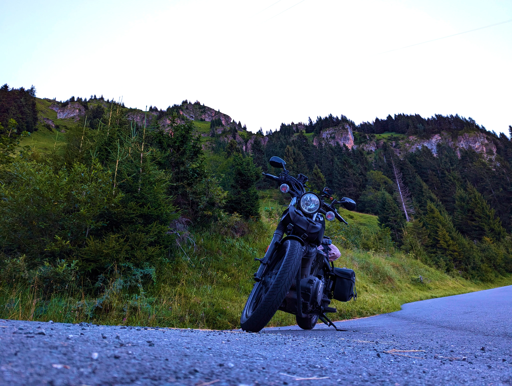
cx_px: 256
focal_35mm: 24
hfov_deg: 71.5
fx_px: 355
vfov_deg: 56.9
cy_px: 193
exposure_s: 1/328
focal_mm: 6.81
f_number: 1.85
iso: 38
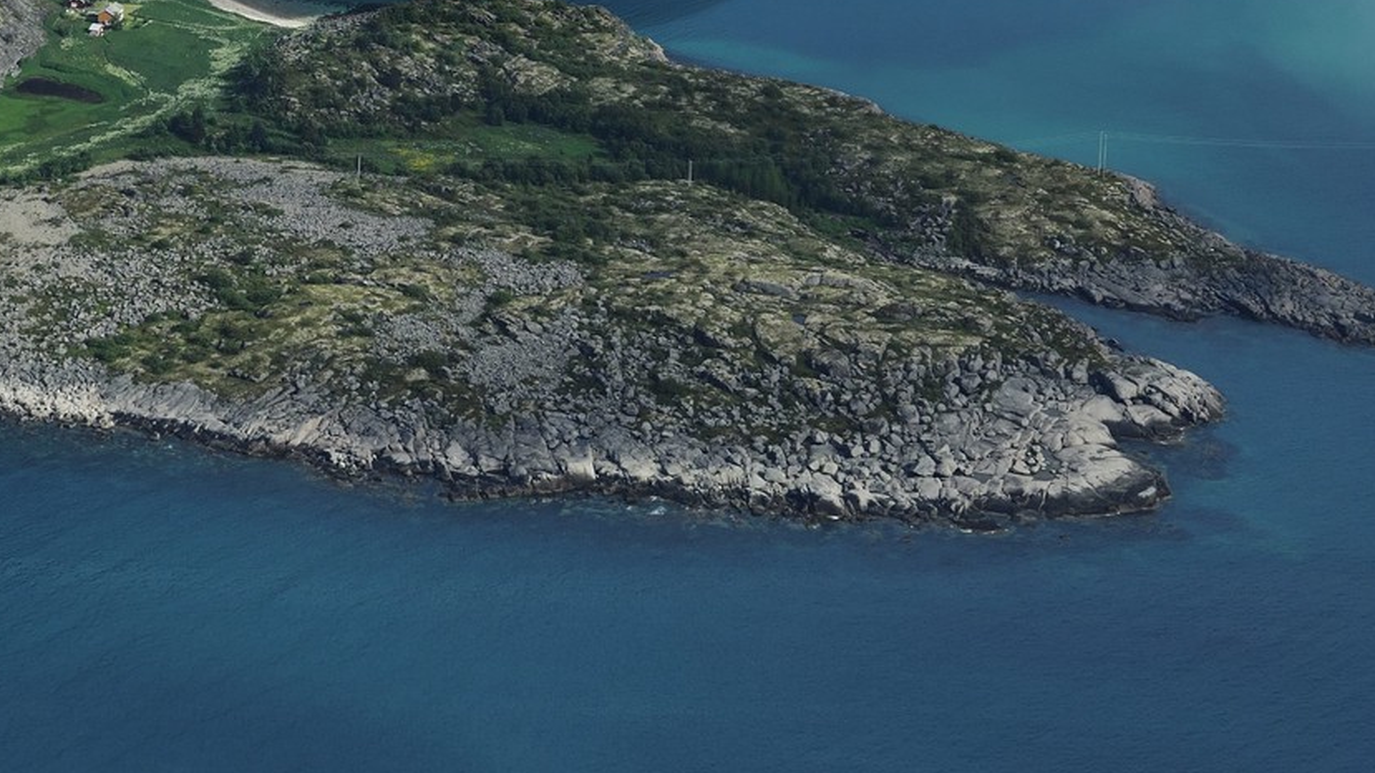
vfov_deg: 3.8
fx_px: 11593
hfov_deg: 6.8
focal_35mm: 318
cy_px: -474
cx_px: 517
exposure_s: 1/1600
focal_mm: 105
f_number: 4
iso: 100
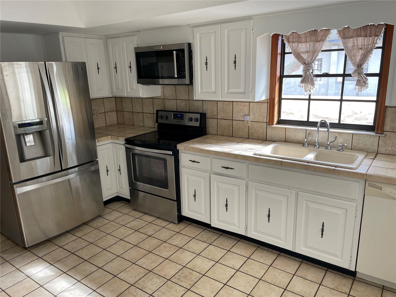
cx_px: 198
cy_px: 148
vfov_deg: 53.1
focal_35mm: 26
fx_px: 297
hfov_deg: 67.3
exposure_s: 1/121
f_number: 1.6
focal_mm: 4.2
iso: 80
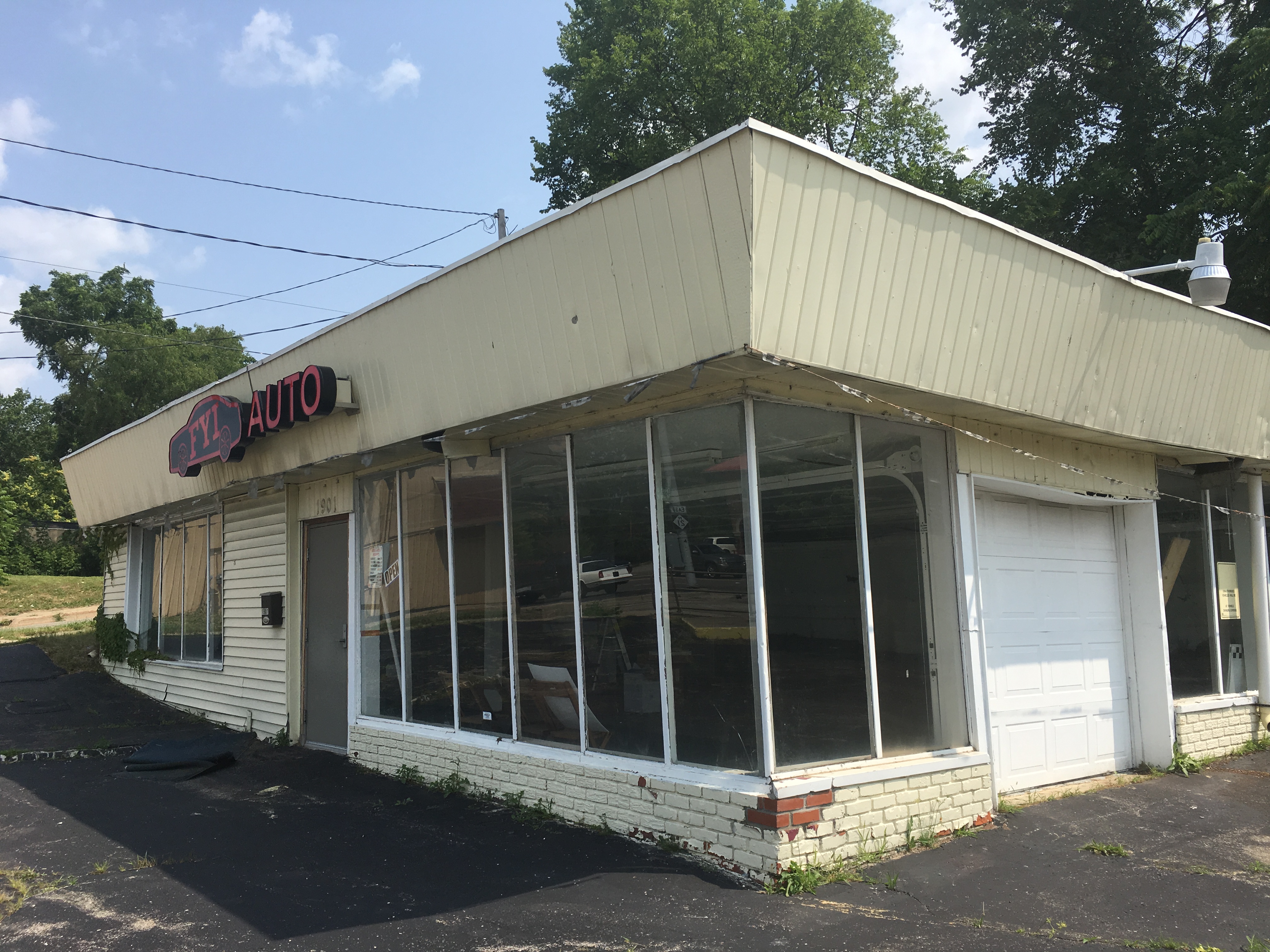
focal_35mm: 29
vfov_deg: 48.2
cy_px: 476
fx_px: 1064
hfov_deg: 61.7
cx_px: 635
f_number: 2.2
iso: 25
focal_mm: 4.15
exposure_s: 1/1603
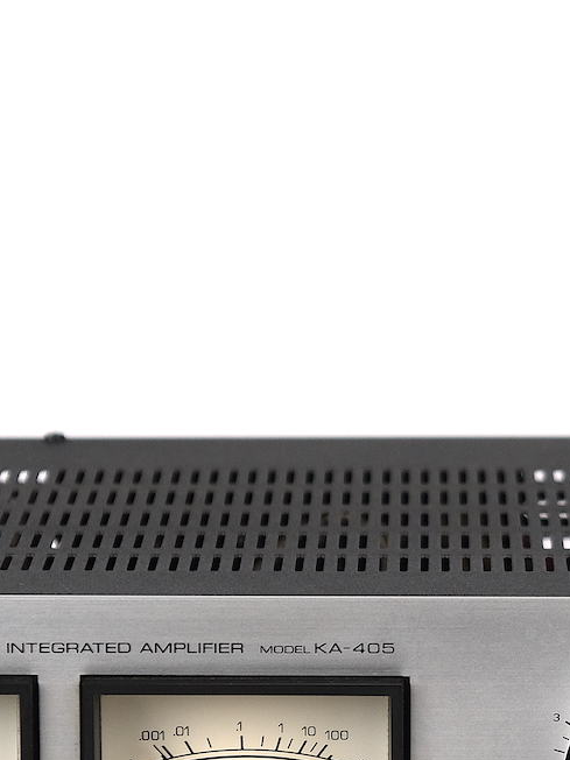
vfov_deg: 8.4
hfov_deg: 6.3
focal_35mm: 235
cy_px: 605
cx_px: 428
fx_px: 5159
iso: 250
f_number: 4
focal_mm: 55
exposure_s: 1/80
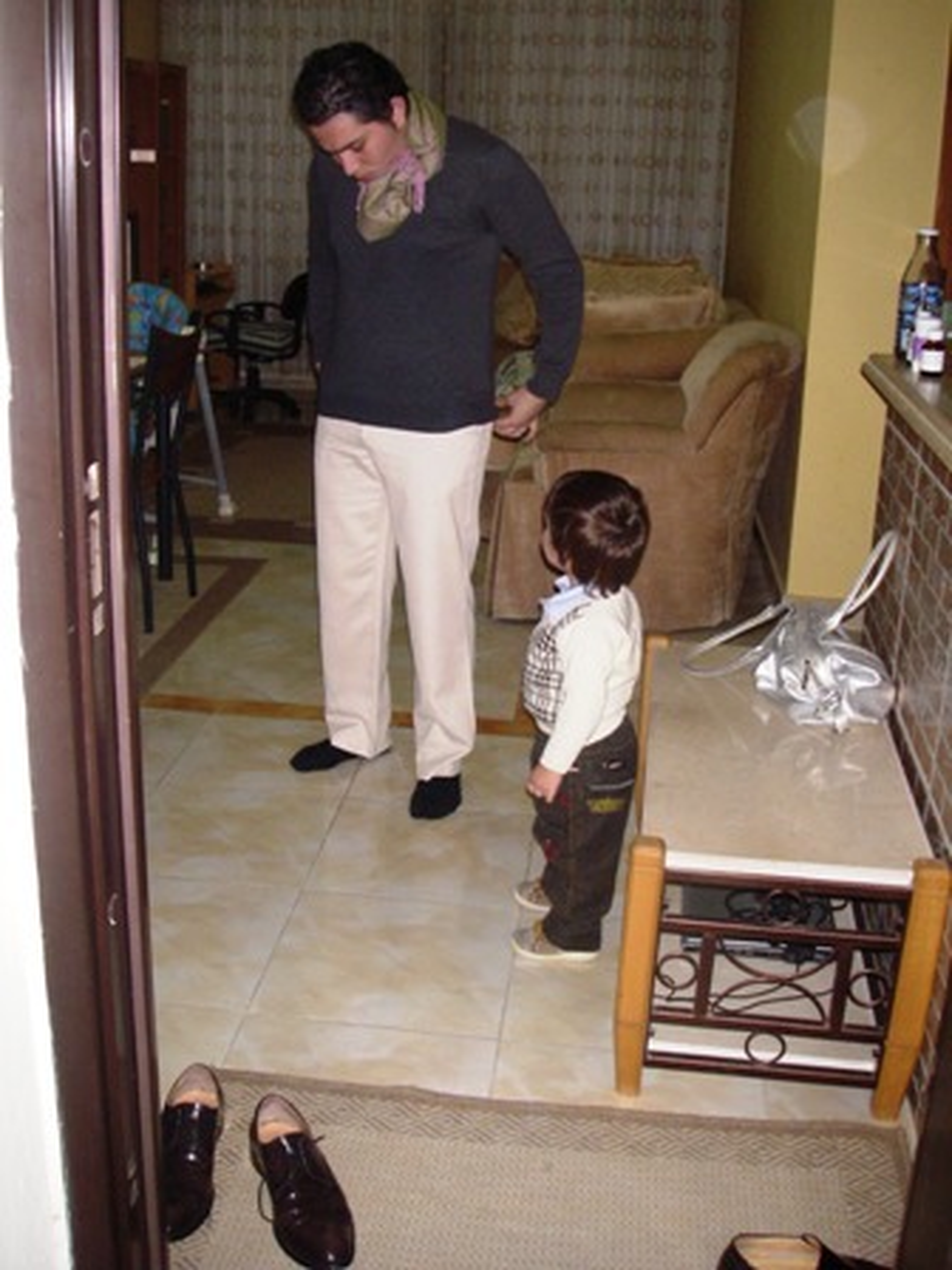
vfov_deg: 49.0
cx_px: 476
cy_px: 635
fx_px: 1393
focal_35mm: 38
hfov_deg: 37.7
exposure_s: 1/40
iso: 250
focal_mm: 6.3
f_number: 3.3
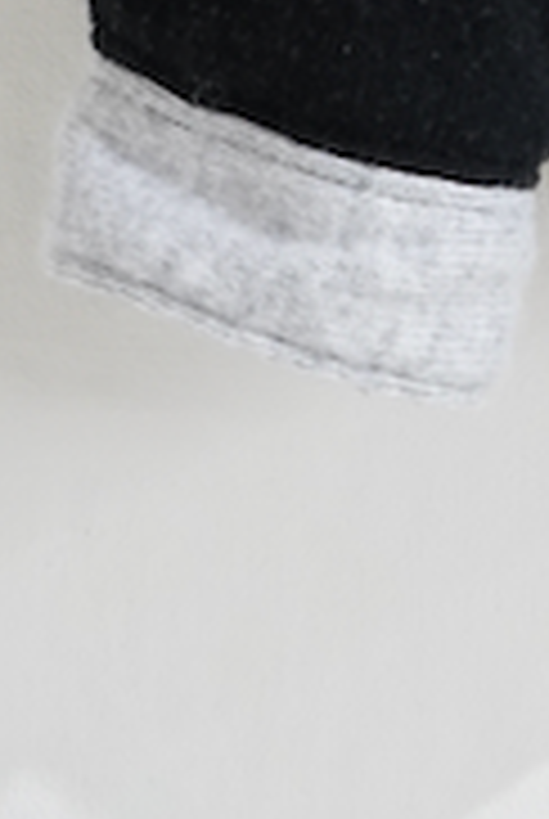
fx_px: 9593
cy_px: -1998
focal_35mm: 421
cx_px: 1886
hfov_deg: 3.2
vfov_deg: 4.6
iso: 1000
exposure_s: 1/50
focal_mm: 60
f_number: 4
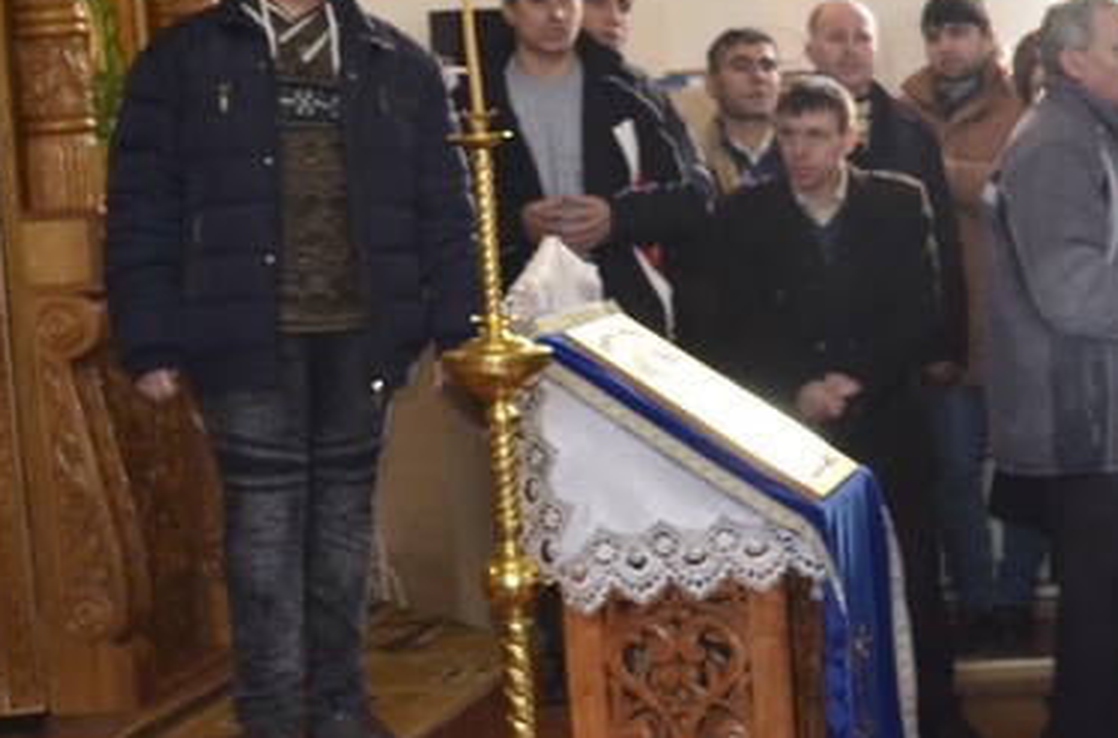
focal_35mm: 106
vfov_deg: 12.8
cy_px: 450
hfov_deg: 18.9
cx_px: 1088
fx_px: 3282
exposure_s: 1/60
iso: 1400
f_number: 4
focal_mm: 22
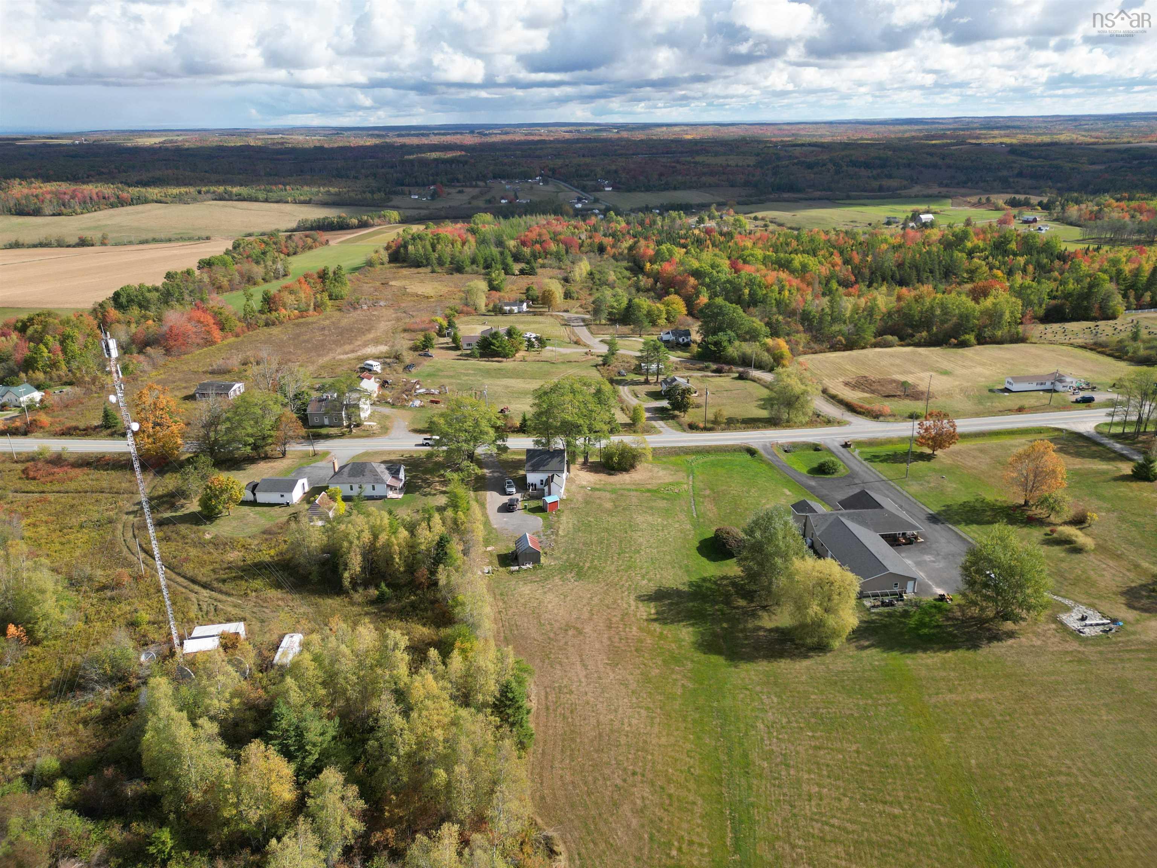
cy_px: 434
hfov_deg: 71.6
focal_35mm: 24
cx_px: 578
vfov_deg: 56.8
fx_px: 802
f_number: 1.7
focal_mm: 6.72
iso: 200
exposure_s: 1/2500
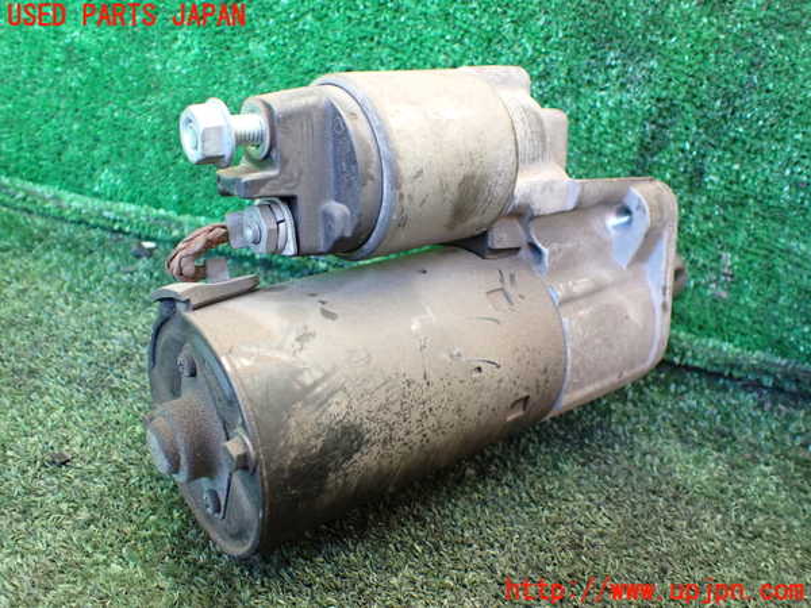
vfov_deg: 46.8
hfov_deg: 60.0
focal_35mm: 30
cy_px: 304
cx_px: 406
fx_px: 703
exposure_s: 1/80
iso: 800
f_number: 2.3
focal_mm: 5.4
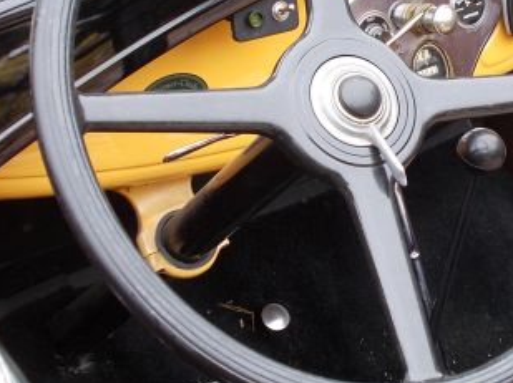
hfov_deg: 21.3
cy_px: 109
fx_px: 1347
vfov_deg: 16.1
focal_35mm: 91
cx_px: 395
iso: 80
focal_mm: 6.9
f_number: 3.9
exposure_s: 1/50
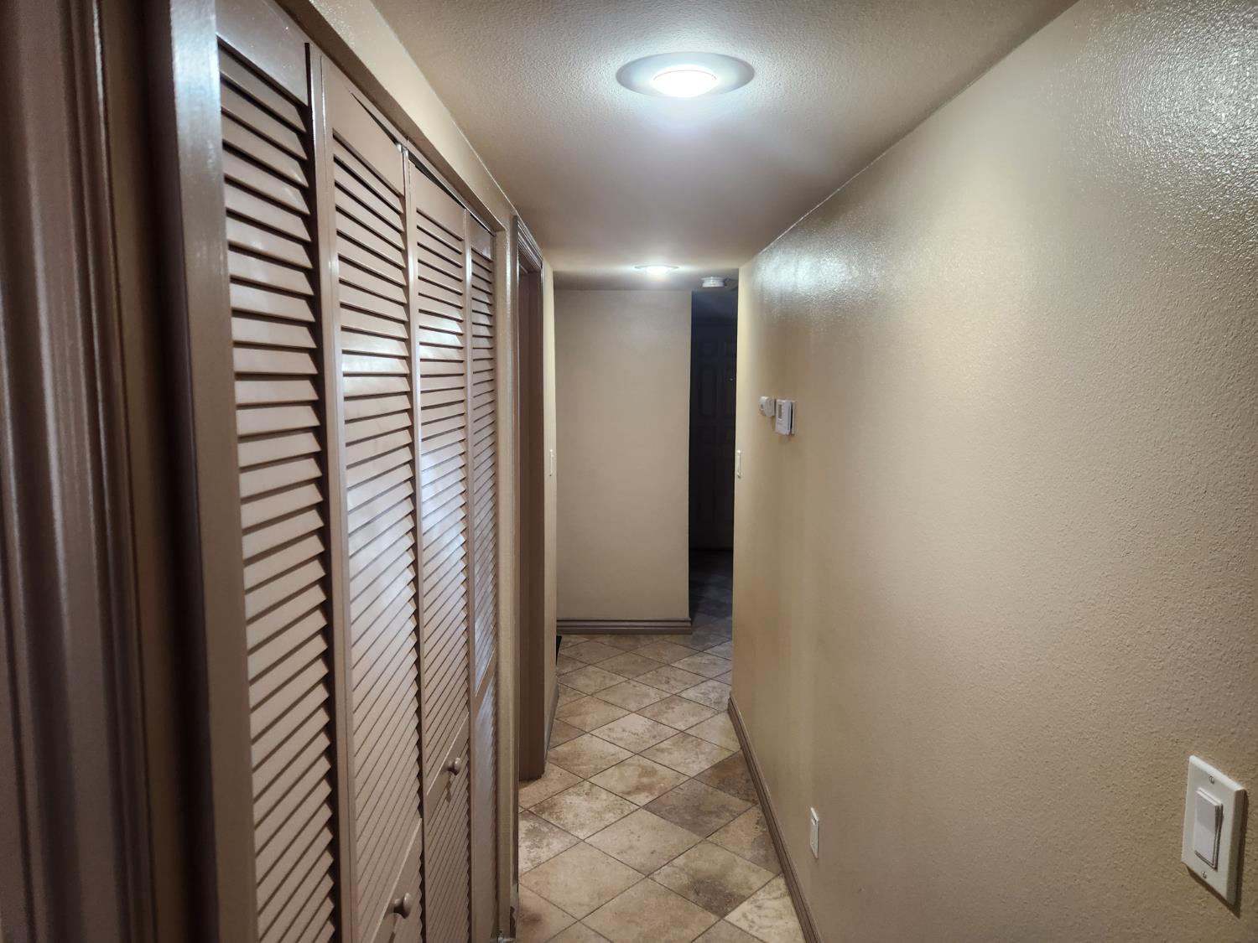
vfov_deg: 58.9
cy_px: 472
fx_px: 836
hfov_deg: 73.9
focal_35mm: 23
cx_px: 629
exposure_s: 1/120
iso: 200
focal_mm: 5.4
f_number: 1.8
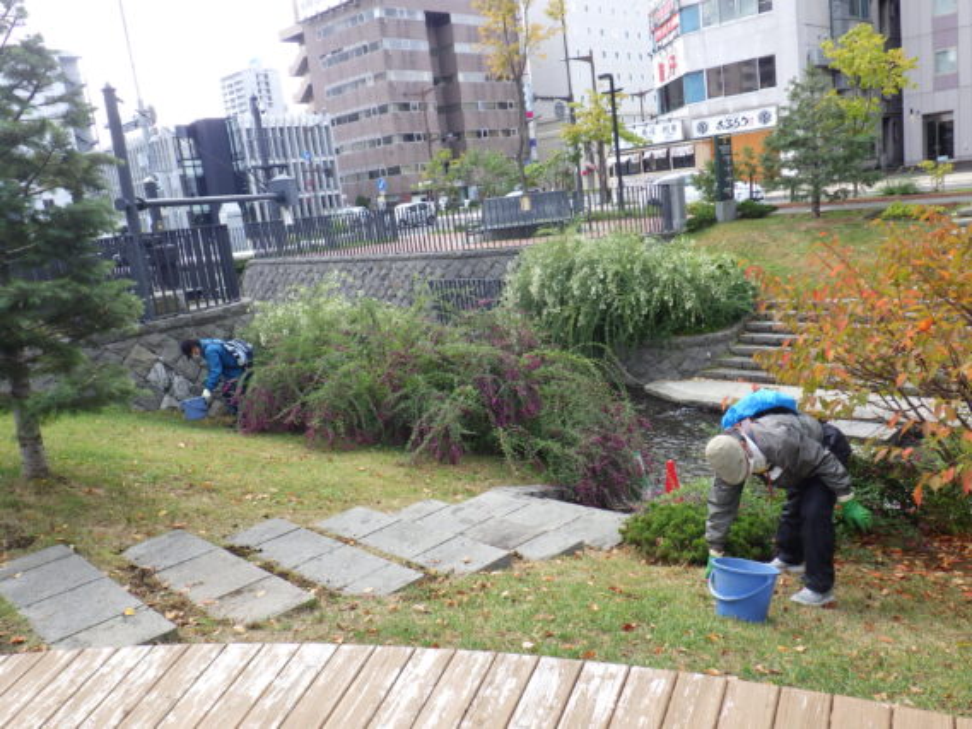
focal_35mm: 28
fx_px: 786
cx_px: 486
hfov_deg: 63.4
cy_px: 364
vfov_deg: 49.8
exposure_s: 1/200
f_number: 4.2
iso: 125
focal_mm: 5
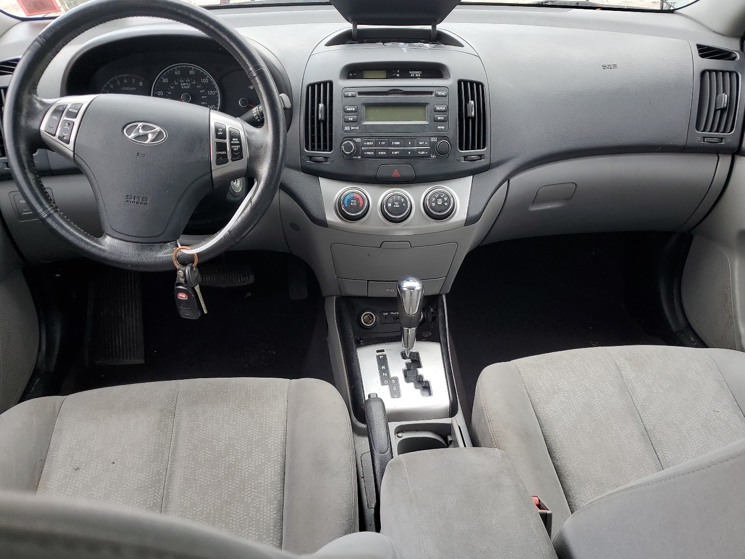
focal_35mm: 29
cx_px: 387
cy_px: 295
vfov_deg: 48.2
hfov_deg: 61.6
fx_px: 624
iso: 53
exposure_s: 1/120
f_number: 1.5
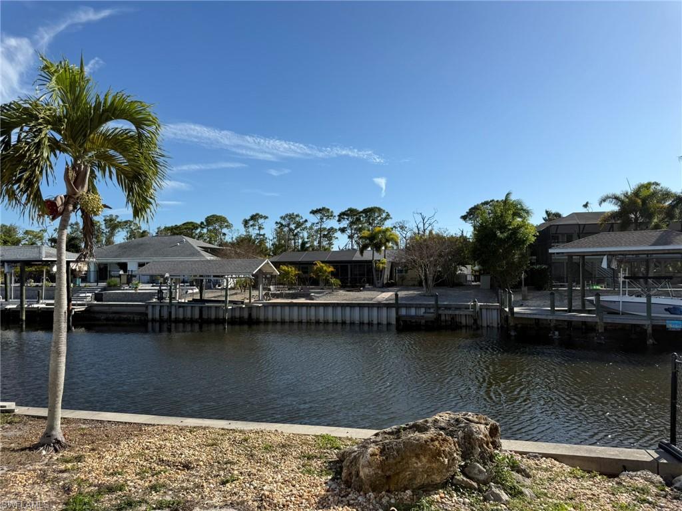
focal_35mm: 24
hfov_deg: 71.6
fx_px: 473
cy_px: 256
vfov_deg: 56.8
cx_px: 341
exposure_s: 1/5714
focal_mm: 6.76
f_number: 1.78
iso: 80
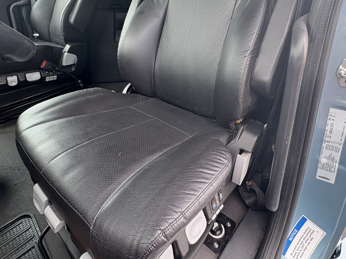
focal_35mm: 22
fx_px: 220
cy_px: 60
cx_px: 175
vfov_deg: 57.5
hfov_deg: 76.4
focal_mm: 2.22
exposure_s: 1/99
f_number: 2.2
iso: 125
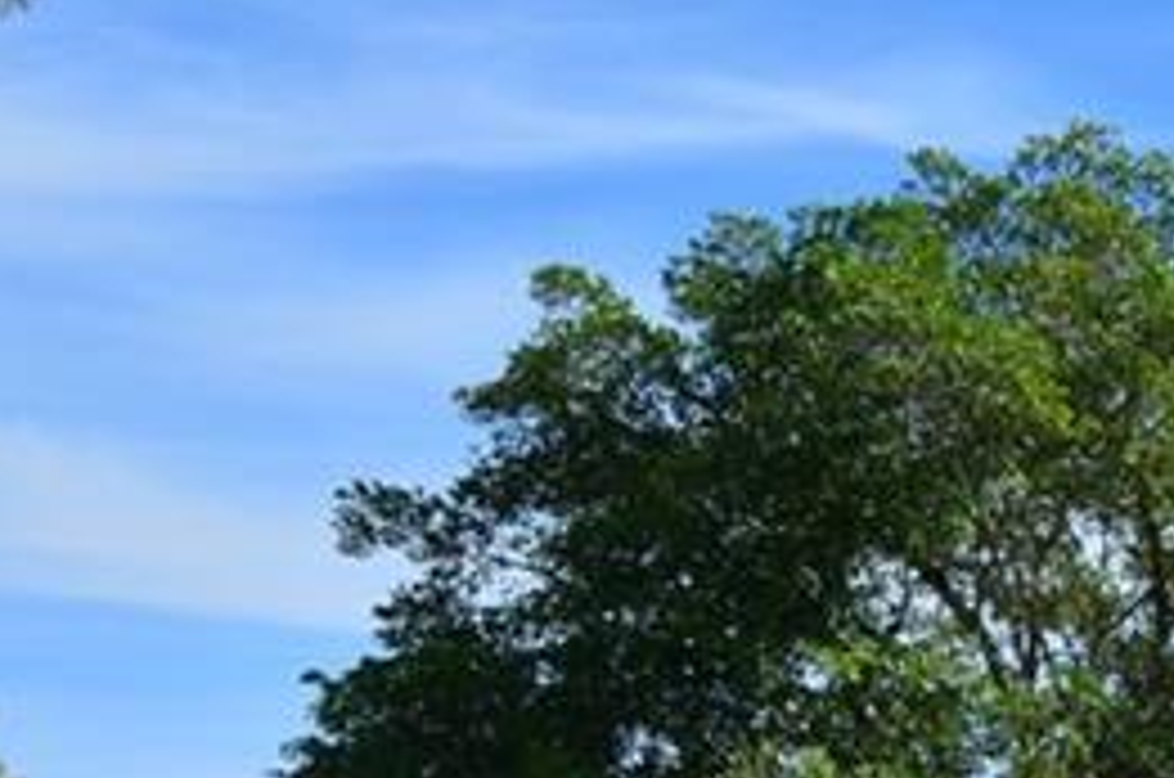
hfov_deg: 10.2
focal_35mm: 188
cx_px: 2222
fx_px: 6120
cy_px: 938
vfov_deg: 7.2
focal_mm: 32
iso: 200
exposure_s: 1/320
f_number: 10
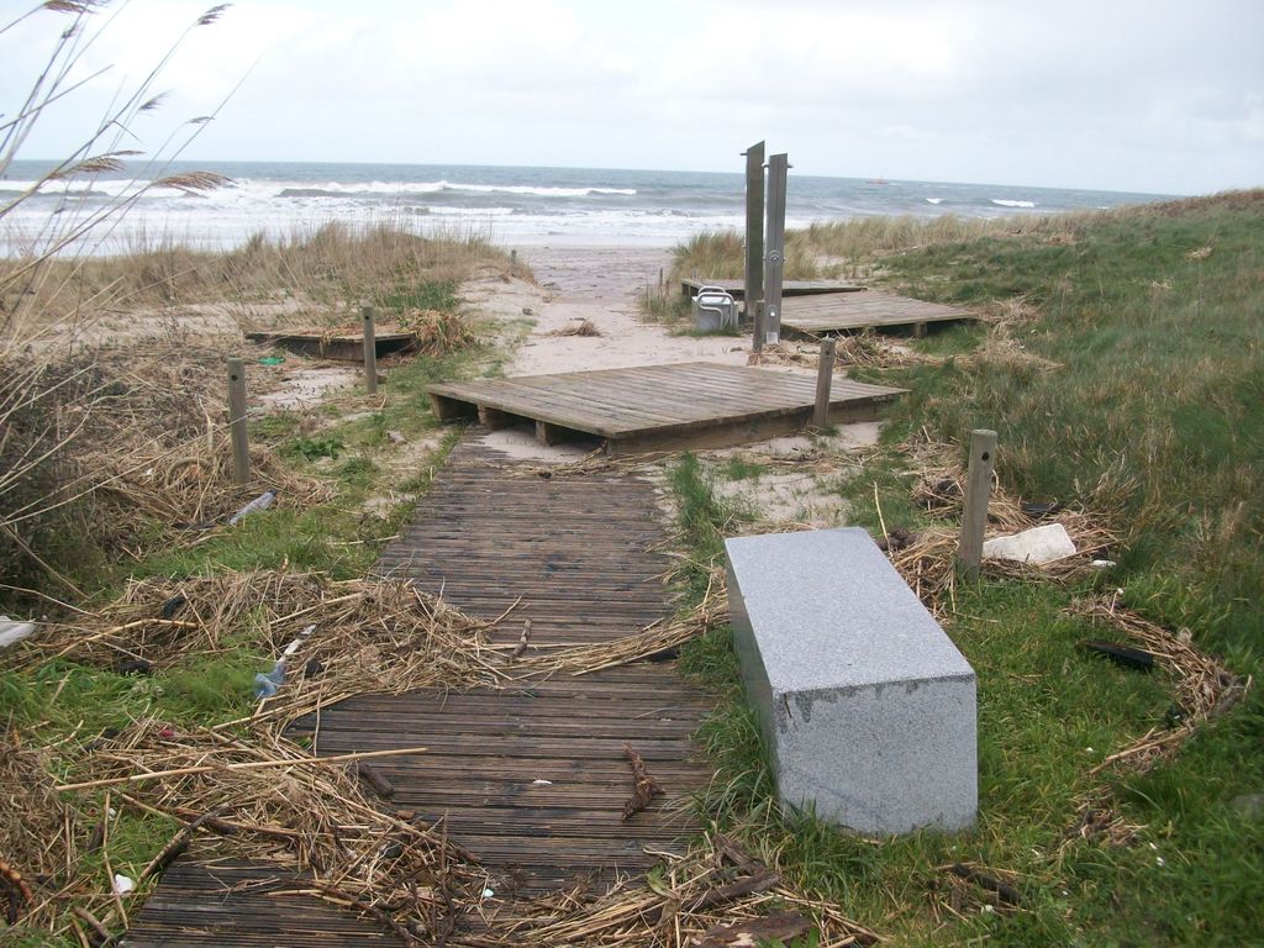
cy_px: 474
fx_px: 1242
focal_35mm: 34
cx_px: 632
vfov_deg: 41.8
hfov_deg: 54.0
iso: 64
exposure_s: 1/334
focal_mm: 5.7
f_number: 2.8
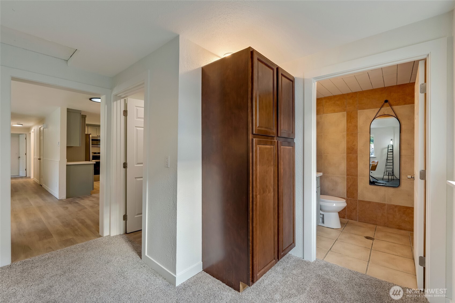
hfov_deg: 96.7
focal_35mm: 16
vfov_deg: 73.7
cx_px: 228
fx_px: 202
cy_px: 152
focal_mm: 16
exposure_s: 1/250
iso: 400
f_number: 9
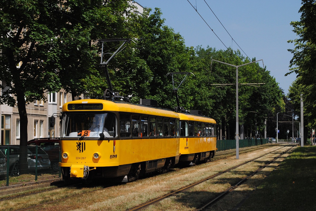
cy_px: 106
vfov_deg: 16.6
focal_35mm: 82
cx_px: 158
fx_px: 725
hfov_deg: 24.6
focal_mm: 55
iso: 400
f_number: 10
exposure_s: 1/1250
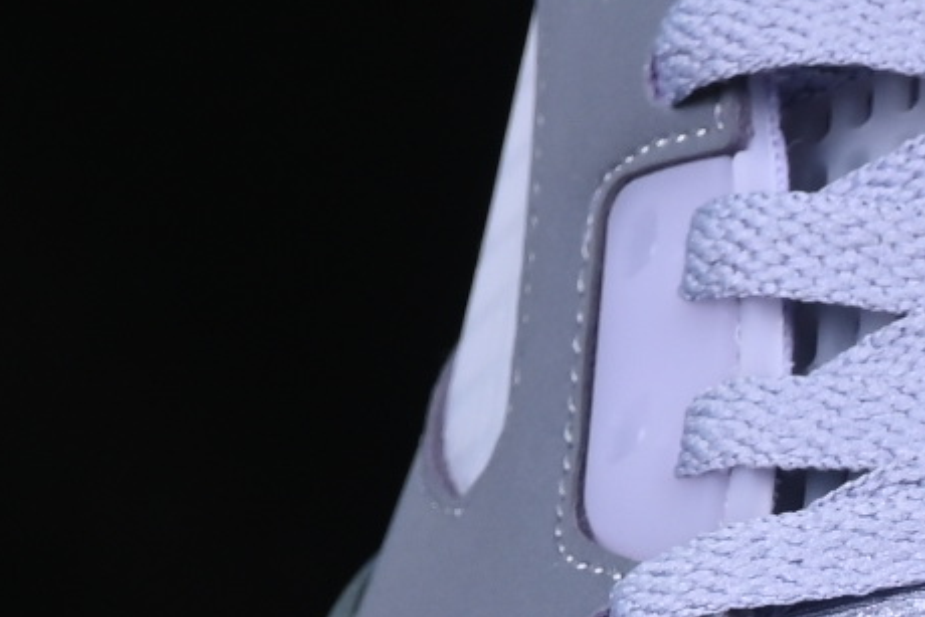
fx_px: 11668
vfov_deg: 3.0
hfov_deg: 4.5
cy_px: 820
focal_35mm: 454
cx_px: 1661
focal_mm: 50
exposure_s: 1/60
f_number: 7.1
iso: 160
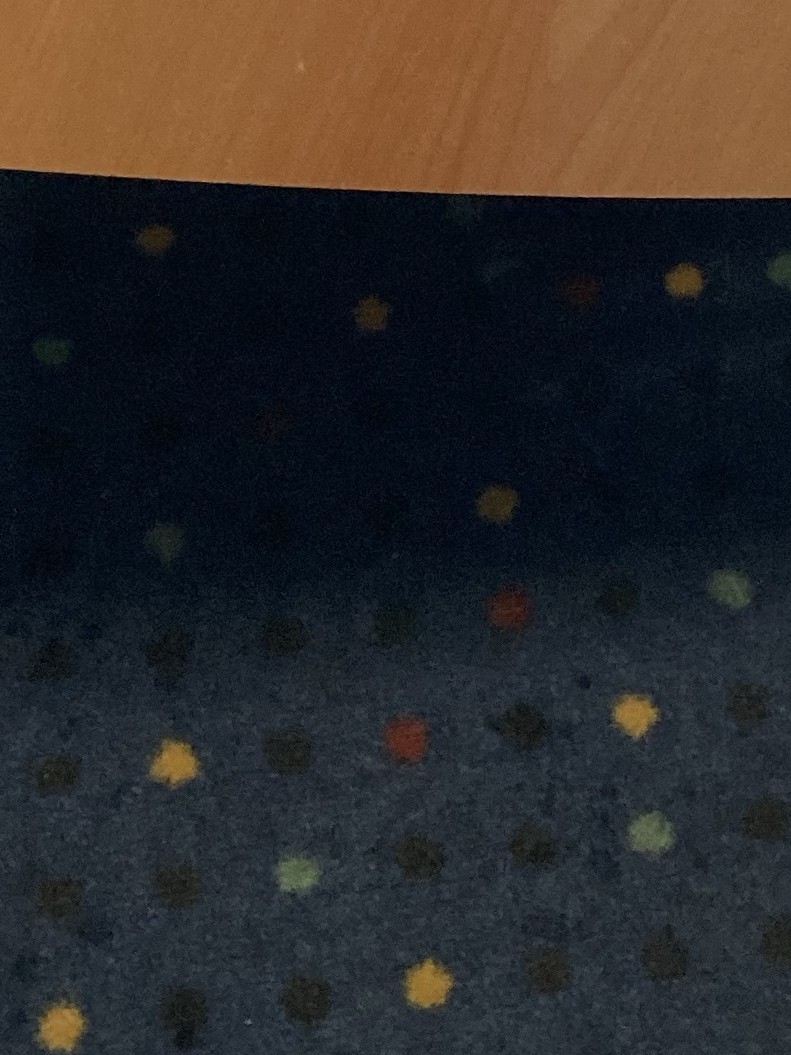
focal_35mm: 107
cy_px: -354
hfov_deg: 13.8
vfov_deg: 17.2
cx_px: 469
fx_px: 3261
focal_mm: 3.99
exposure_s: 1/30
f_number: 1.8
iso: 250
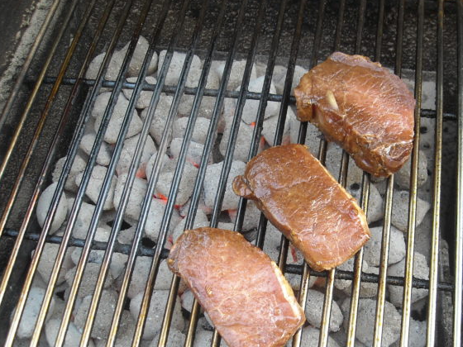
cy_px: 215
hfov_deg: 39.4
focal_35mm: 48
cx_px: 284
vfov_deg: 30.2
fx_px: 642
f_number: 2.8
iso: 77
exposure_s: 1/60
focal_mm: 5.7
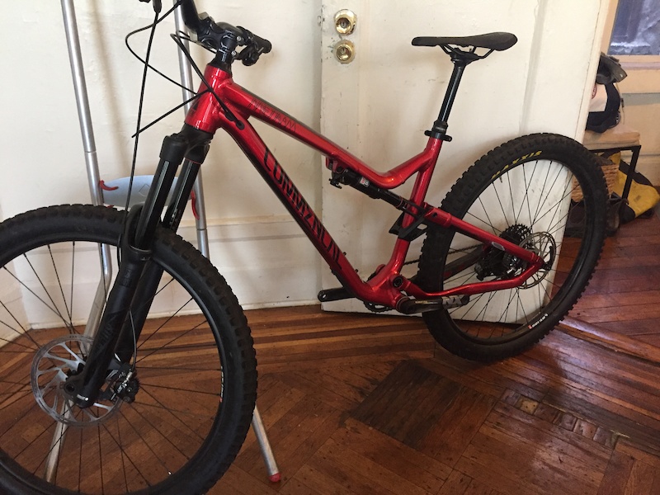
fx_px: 553
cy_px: 248
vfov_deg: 48.2
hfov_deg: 61.7
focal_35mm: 29
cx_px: 330
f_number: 2.2
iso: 250
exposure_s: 1/20
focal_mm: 4.15
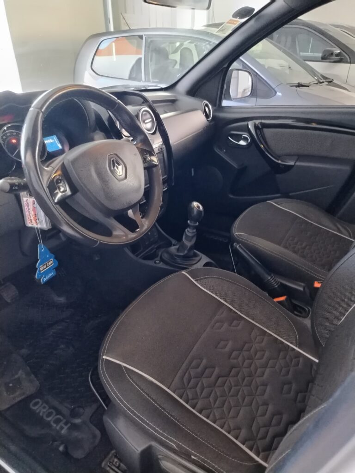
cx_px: 178
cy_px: 236
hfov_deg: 56.8
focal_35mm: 24
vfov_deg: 71.6
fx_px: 328
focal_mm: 5.25
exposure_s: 1/25
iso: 2806
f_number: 1.75
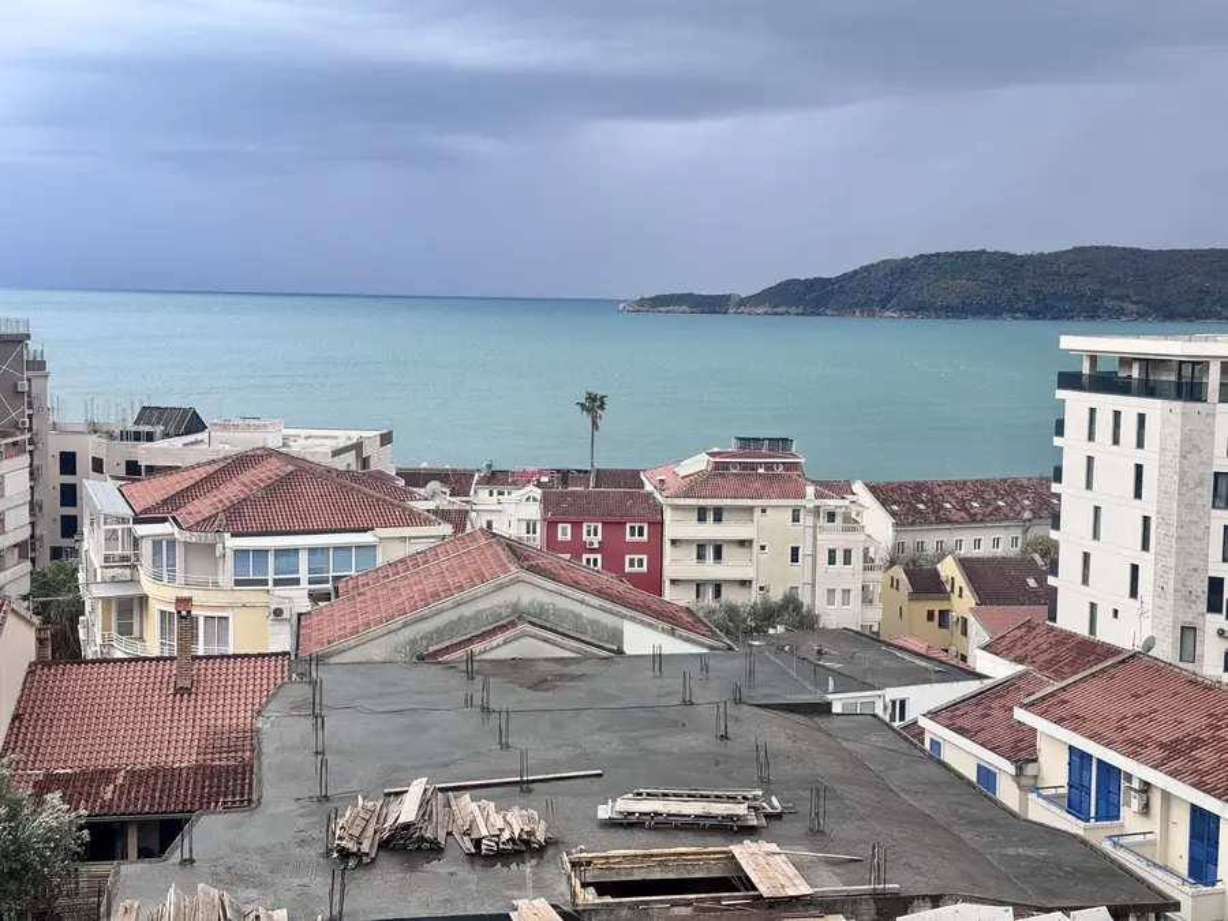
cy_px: 460
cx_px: 614
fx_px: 1703
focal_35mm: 48
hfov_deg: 39.7
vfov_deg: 30.3
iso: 64
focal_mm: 6.76
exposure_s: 1/1076
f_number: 1.78
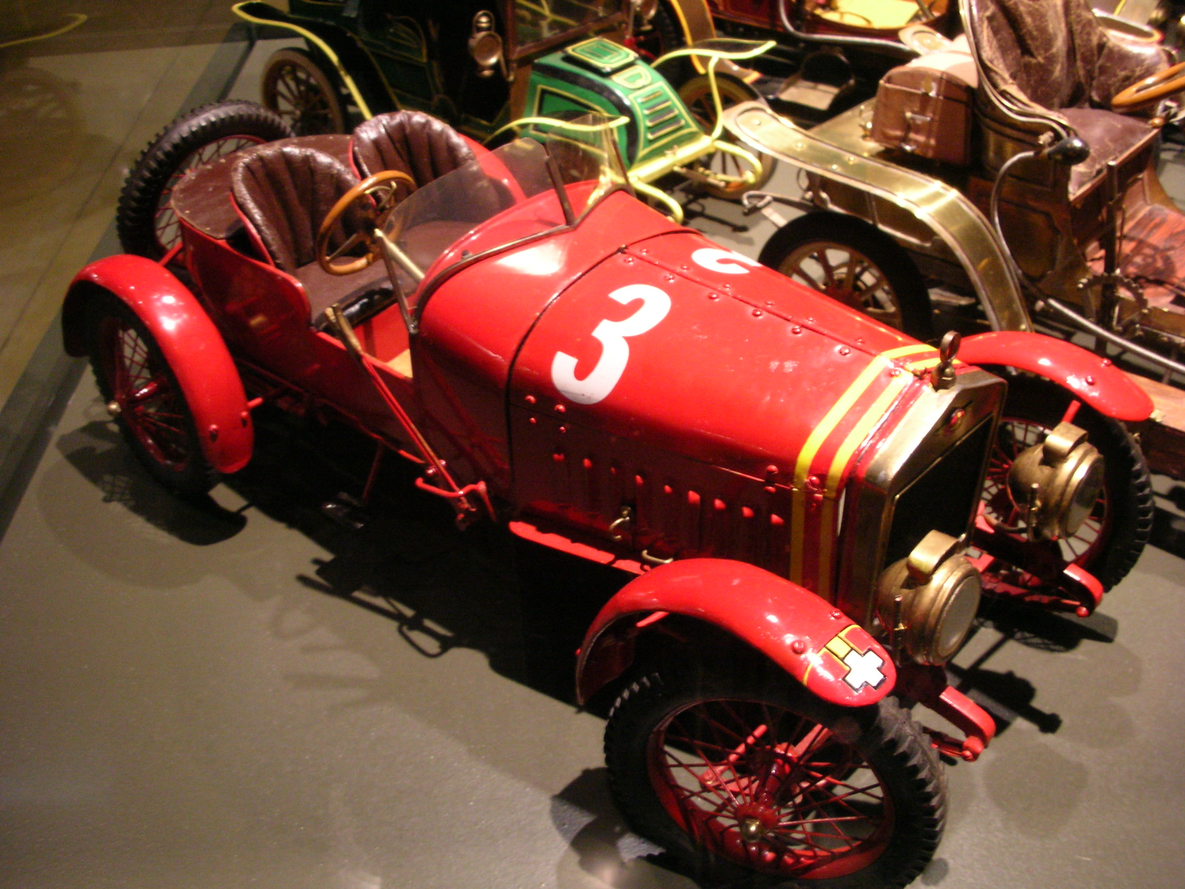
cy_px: 444
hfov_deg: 52.6
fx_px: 1198
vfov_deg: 40.7
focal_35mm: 35
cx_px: 592
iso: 200
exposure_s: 1/3.8
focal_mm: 5.8
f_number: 3
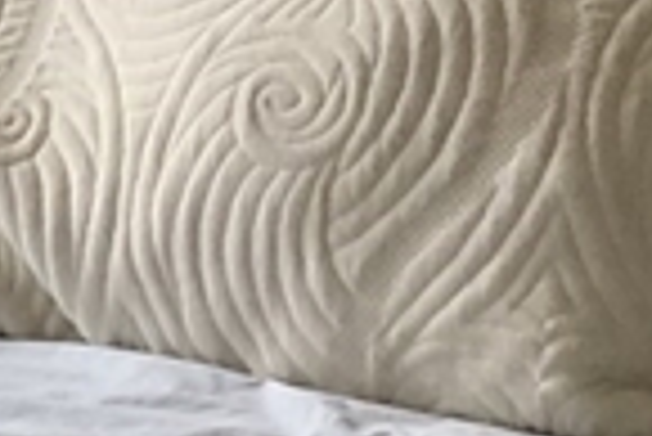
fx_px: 3735
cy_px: -220
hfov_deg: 9.3
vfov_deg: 6.6
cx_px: -683
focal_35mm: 206
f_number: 1.8
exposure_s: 1/24
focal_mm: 4
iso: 40
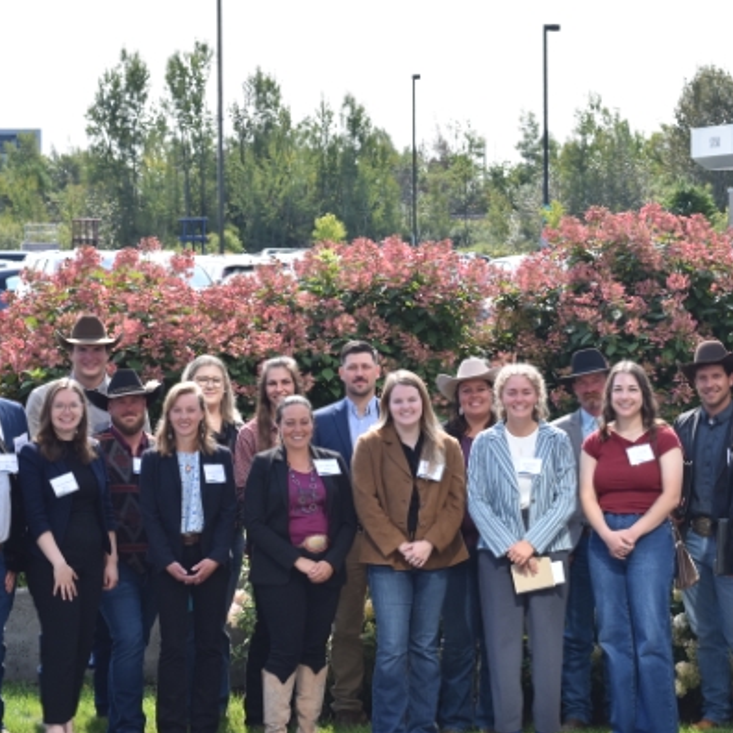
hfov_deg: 15.0
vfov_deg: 15.0
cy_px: 392
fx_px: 2779
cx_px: 513
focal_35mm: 116
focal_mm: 50
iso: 360
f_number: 8
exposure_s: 1/500
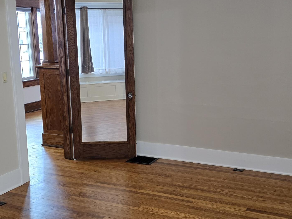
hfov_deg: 38.9
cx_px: 150
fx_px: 413
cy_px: 112
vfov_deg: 29.7
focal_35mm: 49
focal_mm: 6.3
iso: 400
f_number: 1.7
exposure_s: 1/120
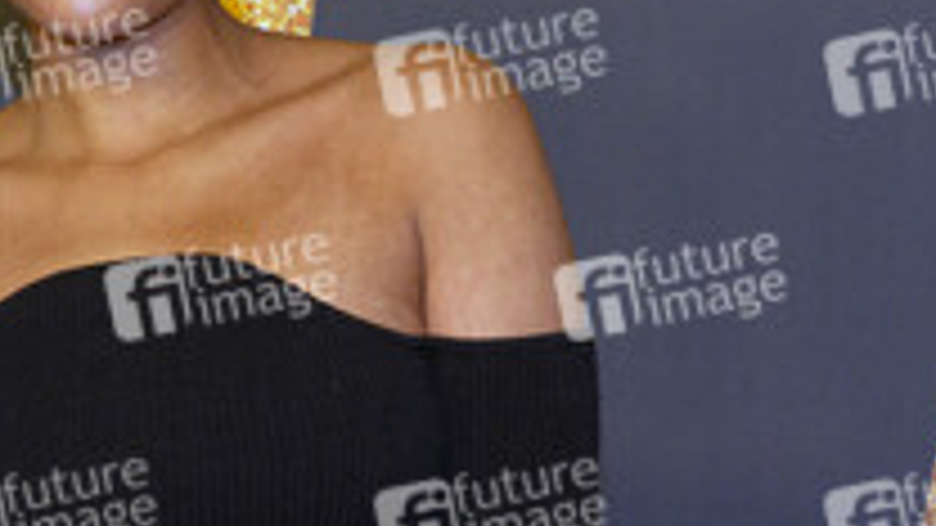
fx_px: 3946
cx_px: 101
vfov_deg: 7.6
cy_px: 175
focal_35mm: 159
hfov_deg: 13.4
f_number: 5.6
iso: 800
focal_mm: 70
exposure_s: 1/250
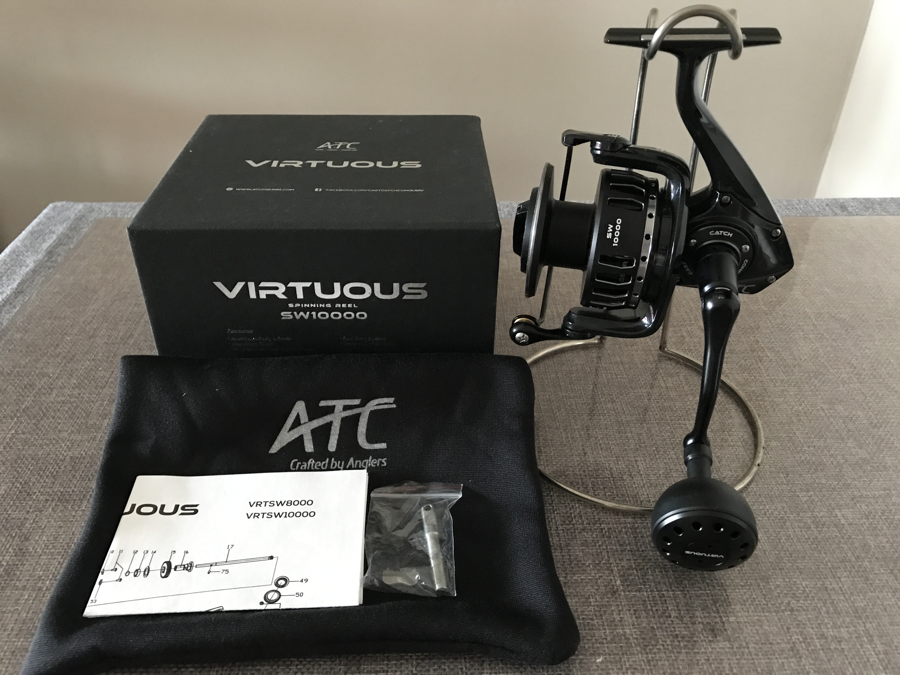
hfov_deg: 63.4
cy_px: 338
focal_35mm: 28
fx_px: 728
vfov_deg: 49.7
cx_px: 450
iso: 100
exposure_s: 1/6
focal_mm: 3.99
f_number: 1.8
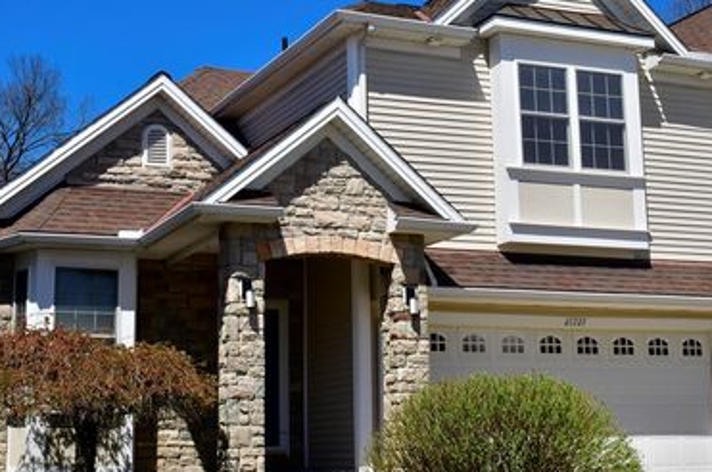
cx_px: 305
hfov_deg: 32.4
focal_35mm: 62
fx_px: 1224
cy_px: 196
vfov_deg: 21.8
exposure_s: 1/1000
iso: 640
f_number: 16
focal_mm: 31
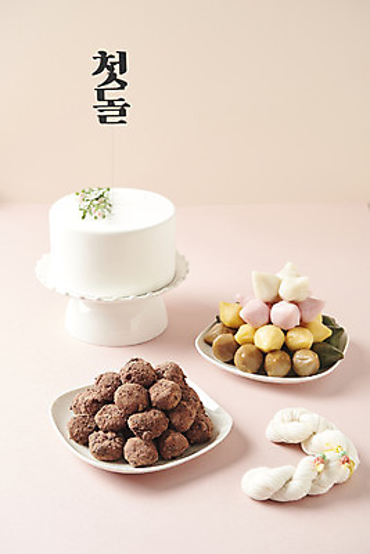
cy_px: 277
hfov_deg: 24.6
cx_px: 185
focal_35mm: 55
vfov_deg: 36.2
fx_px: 847
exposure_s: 1/125
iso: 64
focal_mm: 55
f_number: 8
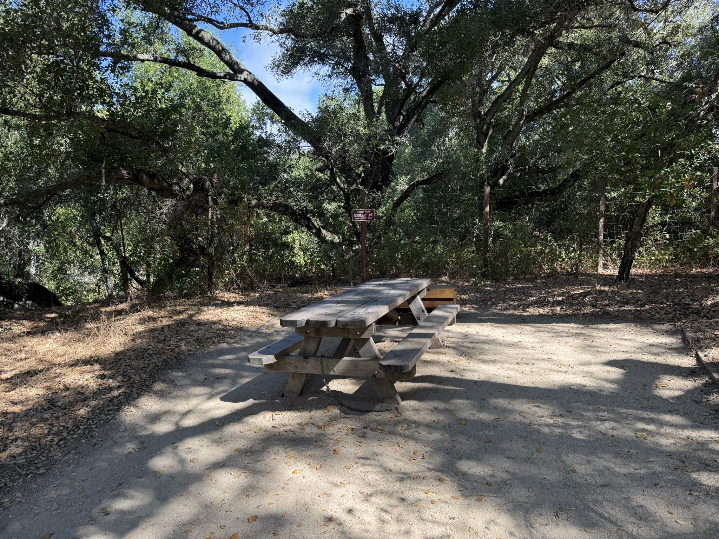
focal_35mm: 24
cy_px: 270
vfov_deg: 56.8
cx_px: 360
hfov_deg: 71.6
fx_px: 498
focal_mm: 6.76
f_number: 1.78
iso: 100
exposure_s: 1/722
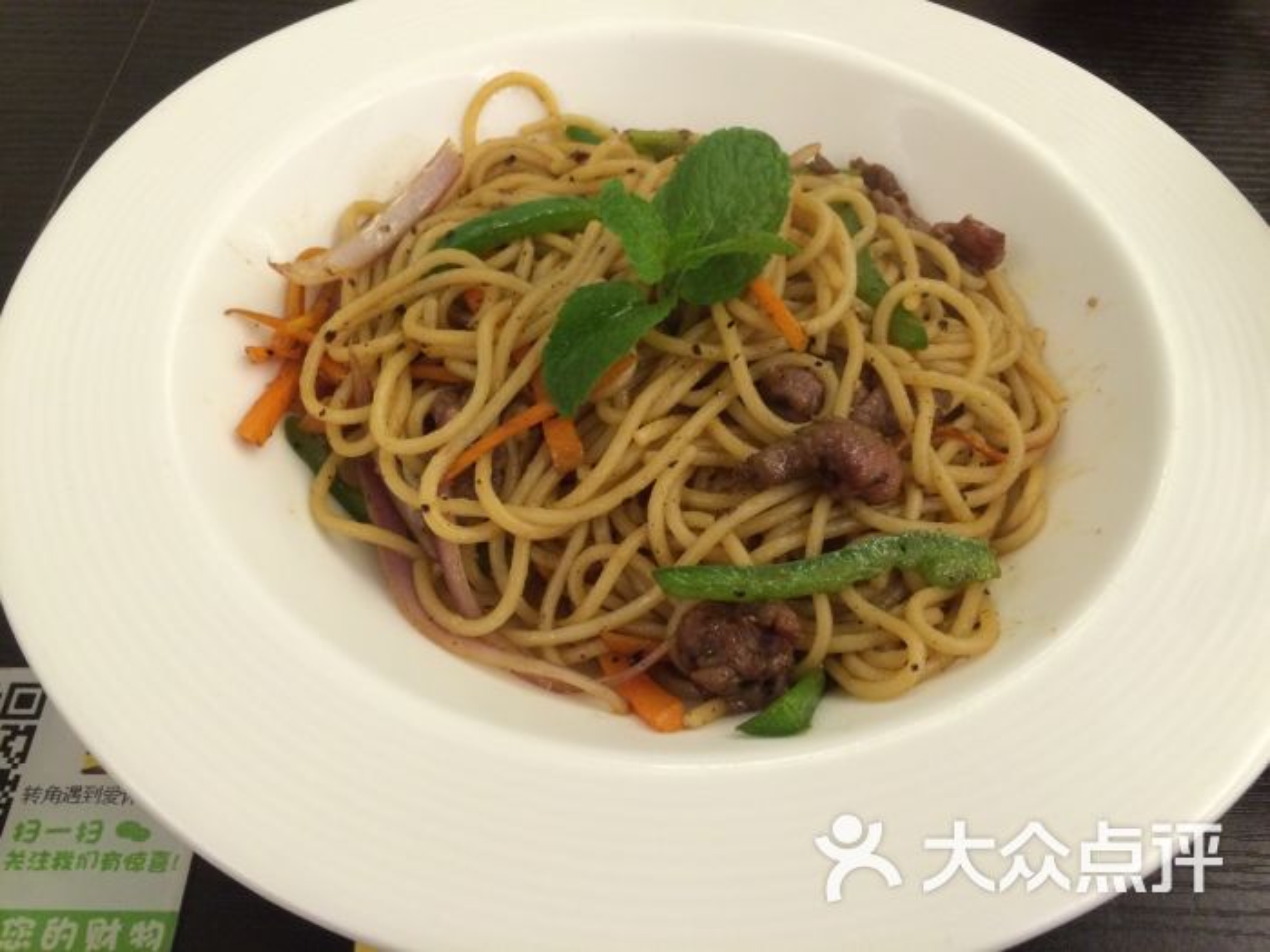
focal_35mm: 29
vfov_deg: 48.2
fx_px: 1064
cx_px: 635
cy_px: 476
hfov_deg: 61.7
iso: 250
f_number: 2.2
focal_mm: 4.15
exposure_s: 1/33
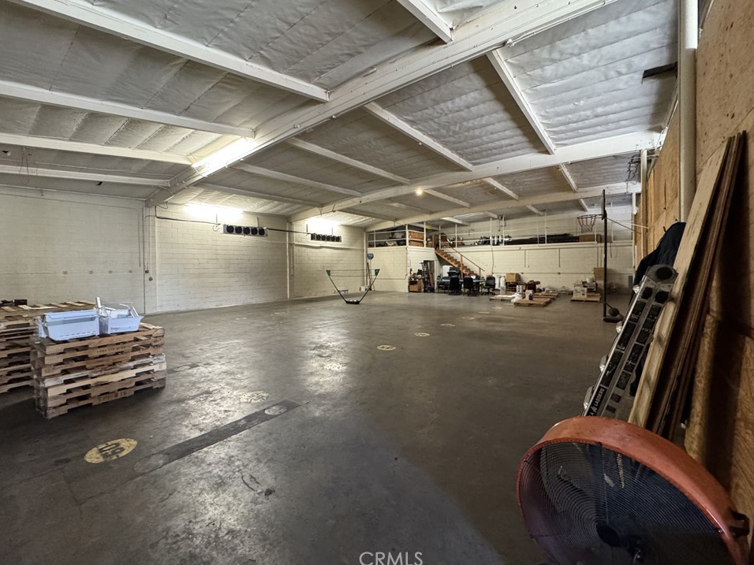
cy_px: 268
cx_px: 357
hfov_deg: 98.1
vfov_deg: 81.7
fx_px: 327
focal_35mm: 15
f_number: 2.2
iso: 500
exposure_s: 1/60
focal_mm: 2.22
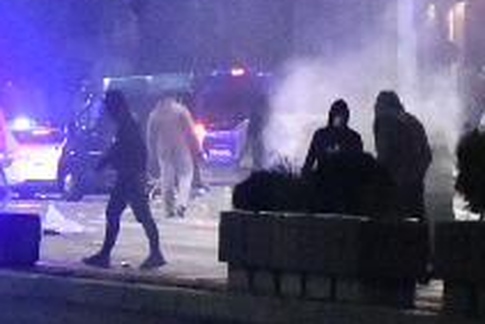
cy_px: -375
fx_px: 7752
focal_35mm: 575
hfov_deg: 3.6
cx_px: 347
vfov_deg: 2.4
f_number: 3.2
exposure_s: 1/400
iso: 16000
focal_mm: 75
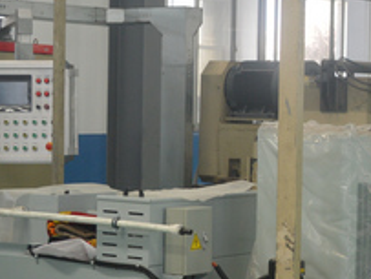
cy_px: 181
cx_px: 393
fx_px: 1460
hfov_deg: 14.2
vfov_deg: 10.9
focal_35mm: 136
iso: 400
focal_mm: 24
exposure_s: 1/80
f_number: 4.5
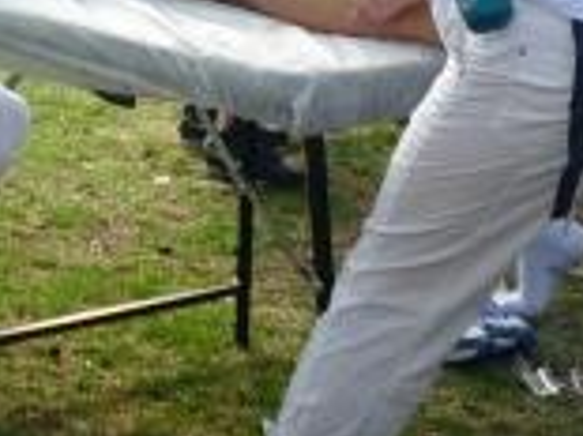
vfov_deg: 10.8
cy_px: -184
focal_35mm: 133
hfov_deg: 14.2
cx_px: -184
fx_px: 2238
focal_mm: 4.5
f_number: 2.8
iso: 100
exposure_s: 1/200
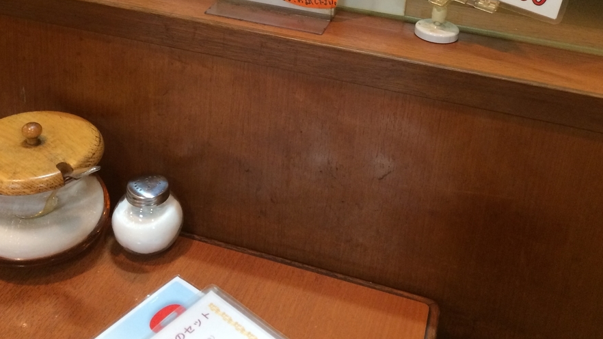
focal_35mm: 43
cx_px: 303
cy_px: 3
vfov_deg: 26.3
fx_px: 687
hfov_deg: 47.4
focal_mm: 4.15
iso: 200
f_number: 2.2
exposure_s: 1/30
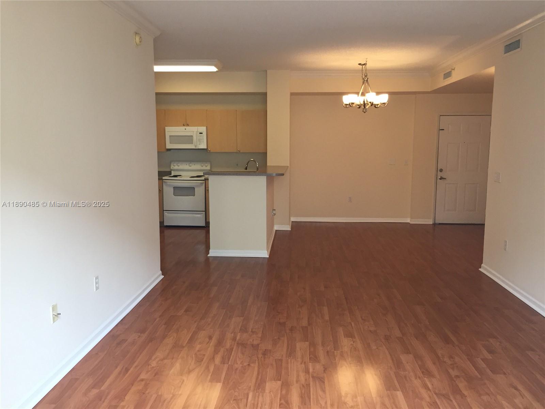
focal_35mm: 29
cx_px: 272
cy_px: 204
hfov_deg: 61.7
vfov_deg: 48.2
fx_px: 457
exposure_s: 1/30
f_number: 2.2
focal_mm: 4.15
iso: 40
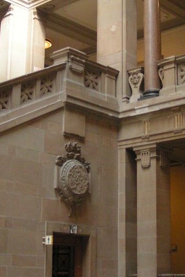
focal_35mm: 75
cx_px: 121
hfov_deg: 18.2
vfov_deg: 27.0
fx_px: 578
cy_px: 117
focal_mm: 5.8
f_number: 2.8
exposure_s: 1/20
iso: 200
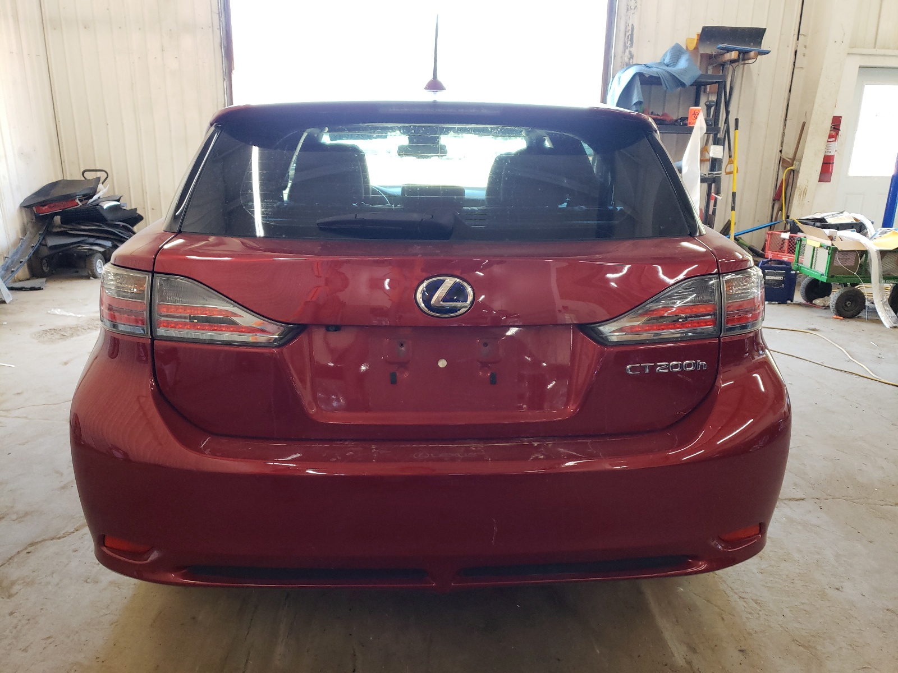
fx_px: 674
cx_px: 449
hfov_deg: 67.3
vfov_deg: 53.1
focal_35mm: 26
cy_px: 336
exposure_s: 1/60.2
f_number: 1.5
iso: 124
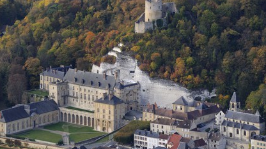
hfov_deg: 13.1
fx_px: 1157
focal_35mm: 164
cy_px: 67
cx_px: 132
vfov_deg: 7.4
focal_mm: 155
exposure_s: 1/800
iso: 400
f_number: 6.3
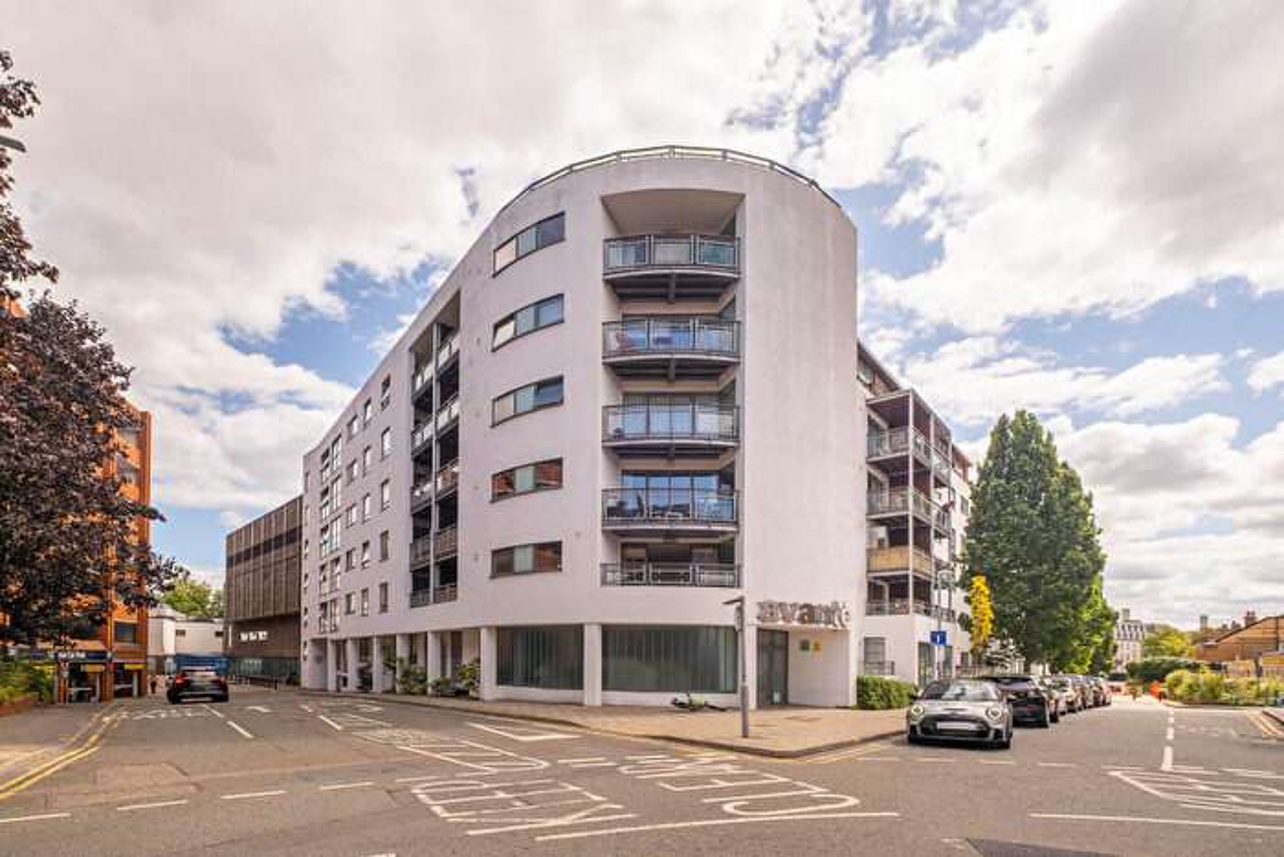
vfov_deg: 77.4
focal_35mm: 15
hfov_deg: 100.4
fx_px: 535
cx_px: 642
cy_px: 428
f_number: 6.4
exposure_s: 1/1100
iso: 500
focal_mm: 10
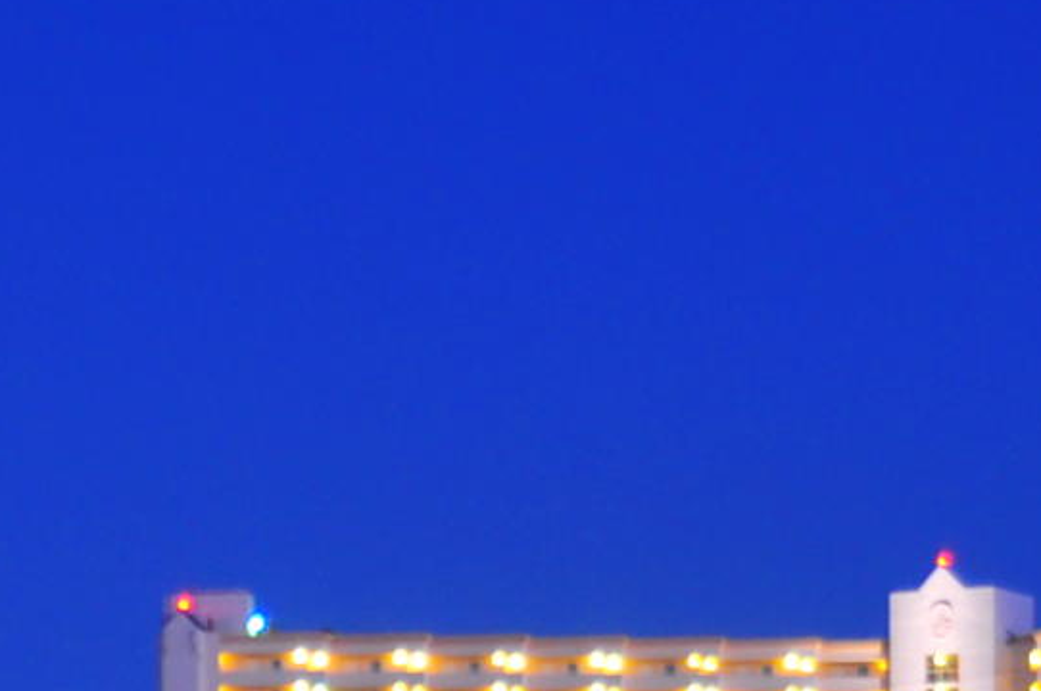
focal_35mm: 216
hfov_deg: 9.4
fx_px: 6238
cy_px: 1194
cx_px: -353
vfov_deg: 6.2
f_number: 3.8
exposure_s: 1.3
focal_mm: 26
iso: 200
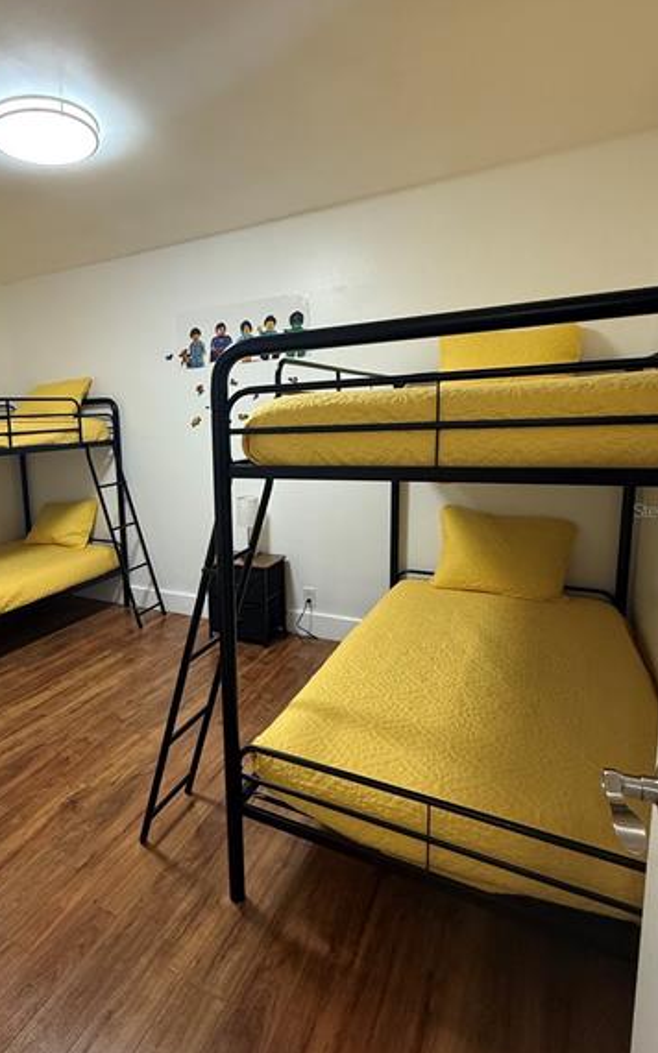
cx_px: 185
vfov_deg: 85.0
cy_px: 510
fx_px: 574
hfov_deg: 57.3
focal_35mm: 20
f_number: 2.2
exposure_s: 1/60
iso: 250
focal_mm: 2.22
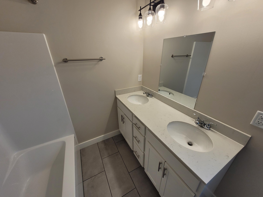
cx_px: 132
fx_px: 99
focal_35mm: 13
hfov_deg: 106.2
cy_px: 98
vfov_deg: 89.9
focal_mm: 1.74
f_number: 2.2
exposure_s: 1/120
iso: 80
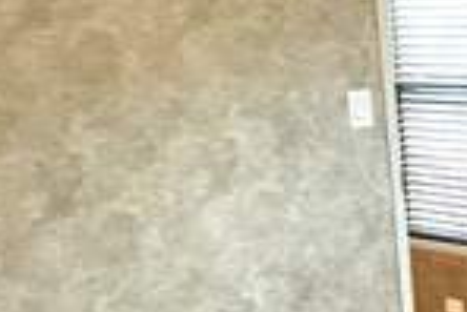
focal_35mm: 73
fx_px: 948
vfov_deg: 18.7
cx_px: 940
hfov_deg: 18.2
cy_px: 154
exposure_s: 1/60
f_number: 1.8
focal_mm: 1.57
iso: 250
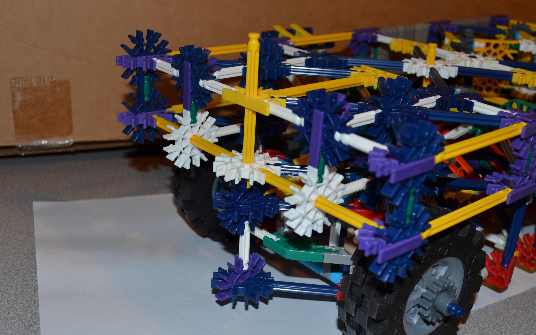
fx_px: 672
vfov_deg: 28.0
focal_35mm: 46
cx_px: 269
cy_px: 176
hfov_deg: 43.5
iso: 200
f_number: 5.6
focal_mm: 26
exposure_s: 1/30
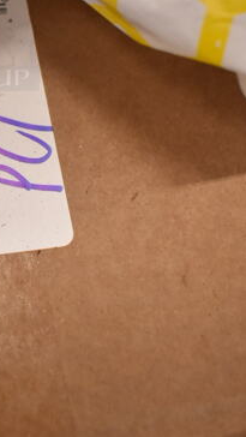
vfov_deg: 28.4
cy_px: 28
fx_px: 823
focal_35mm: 71
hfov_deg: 15.9
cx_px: -94
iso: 2000
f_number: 3.5
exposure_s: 1/125
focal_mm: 18
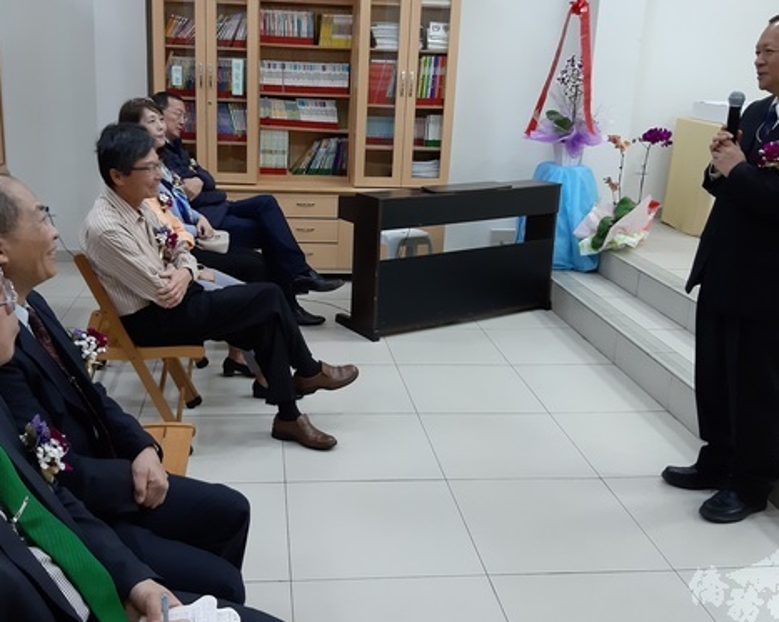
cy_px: 278
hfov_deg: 51.5
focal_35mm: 35
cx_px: 355
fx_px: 806
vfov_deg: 42.1
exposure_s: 1/60
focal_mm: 3.93
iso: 200
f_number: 1.7
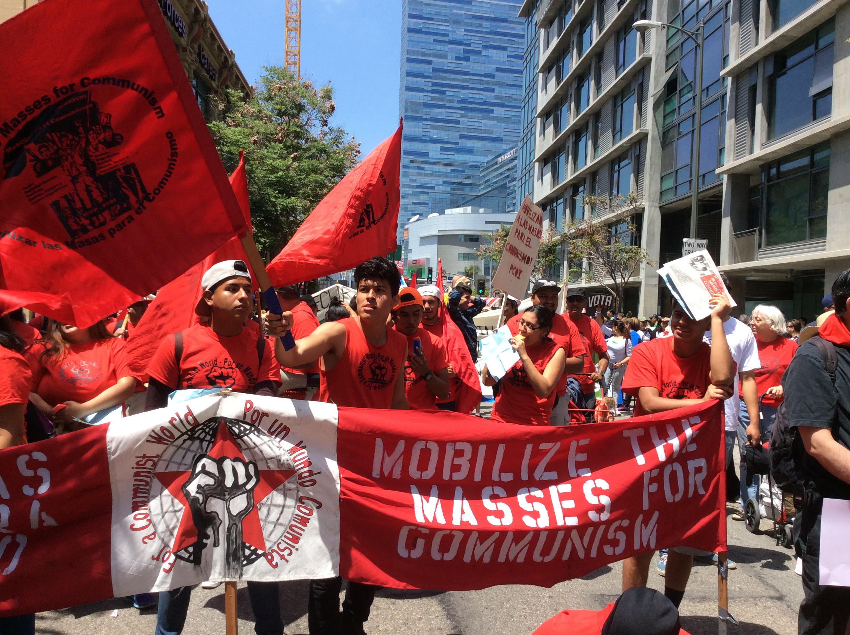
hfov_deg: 56.9
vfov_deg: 44.1
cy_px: 318
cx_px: 425
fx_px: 785
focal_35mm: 32
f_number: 2.4
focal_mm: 3.3
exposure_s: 1/1003
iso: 32
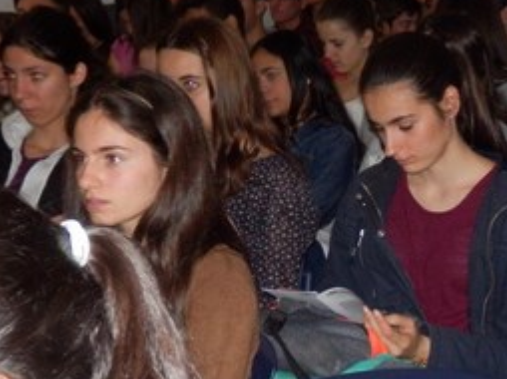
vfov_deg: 14.0
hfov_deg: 18.0
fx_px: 1536
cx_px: 571
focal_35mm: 105
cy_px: 253
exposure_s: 1/40
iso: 400
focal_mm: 6.6
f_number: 3.6
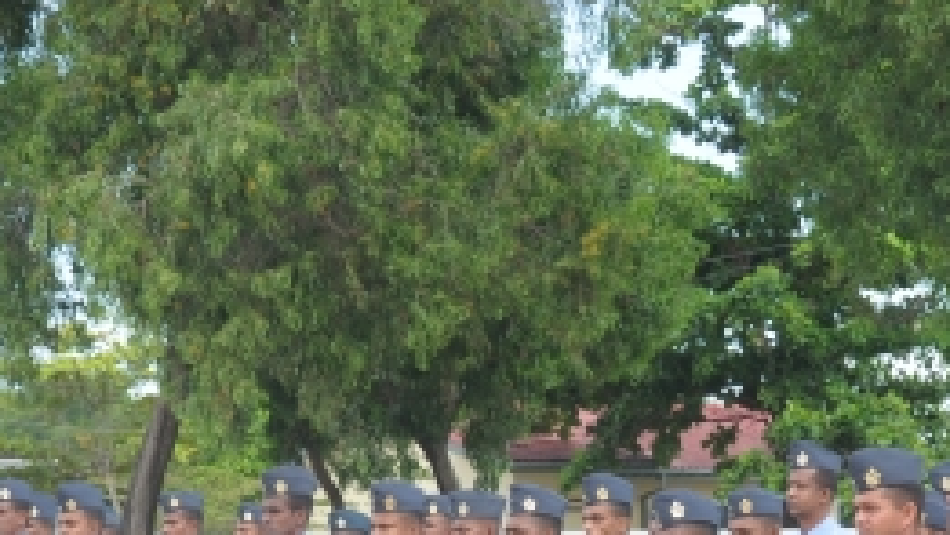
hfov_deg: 17.0
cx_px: 648
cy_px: 819
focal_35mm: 126
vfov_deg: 9.4
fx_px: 3175
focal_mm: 30
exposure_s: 1/160
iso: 200
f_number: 7.1
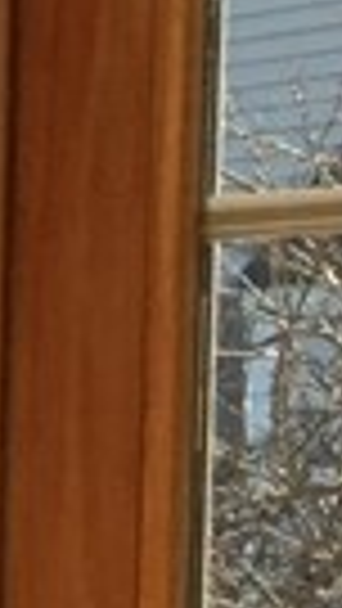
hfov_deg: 3.9
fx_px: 3867
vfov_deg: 8.8
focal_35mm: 240
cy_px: 919
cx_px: -1886
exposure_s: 1/562
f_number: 1.8
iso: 16
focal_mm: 3
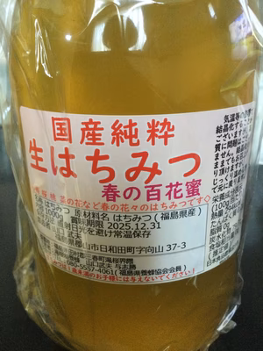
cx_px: 132
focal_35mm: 31
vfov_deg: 58.4
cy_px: 176
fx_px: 314
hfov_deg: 45.4
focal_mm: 3.3
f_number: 2.4
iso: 200
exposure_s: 1/15
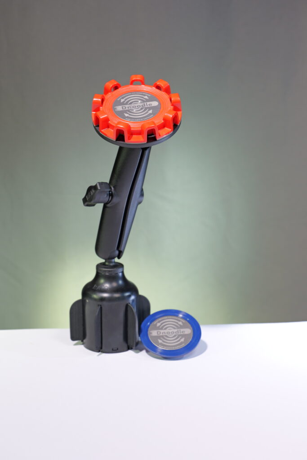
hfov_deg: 19.5
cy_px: 230
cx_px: 154
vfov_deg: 28.8
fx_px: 895
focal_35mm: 70
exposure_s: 1/80
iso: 800
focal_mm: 70
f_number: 7.1
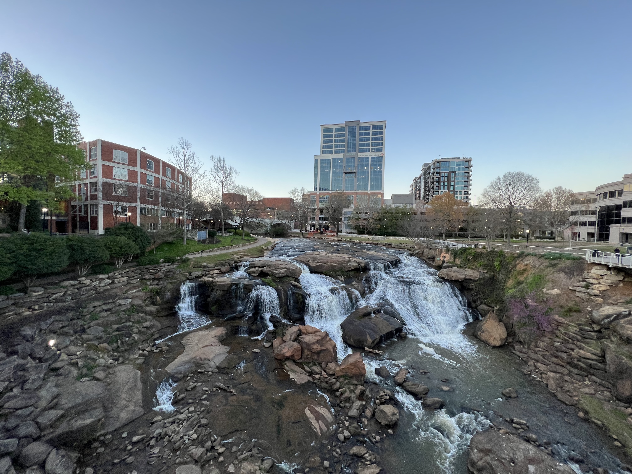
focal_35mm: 13
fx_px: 237
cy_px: 237
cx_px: 316
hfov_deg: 106.2
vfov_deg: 89.9
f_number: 1.8
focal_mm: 1.57
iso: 80
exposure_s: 1/120
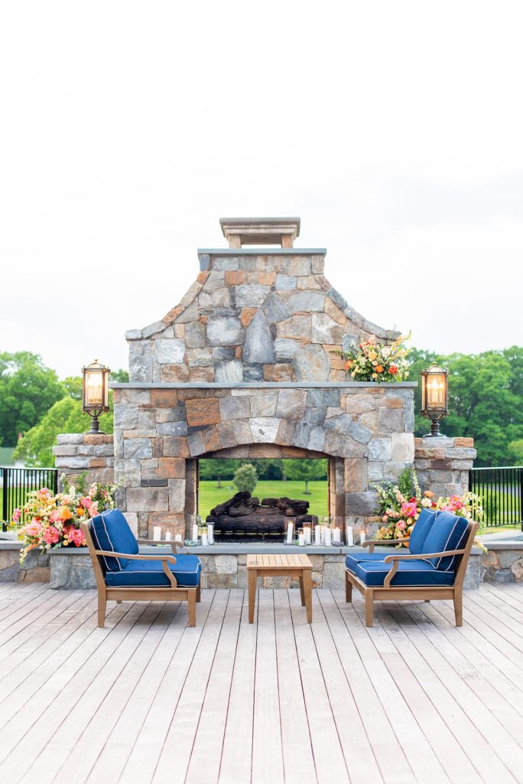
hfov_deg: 27.0
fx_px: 1088
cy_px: 392
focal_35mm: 50
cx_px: 262
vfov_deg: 39.6
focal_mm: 50
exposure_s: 1/250
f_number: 3.2
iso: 500
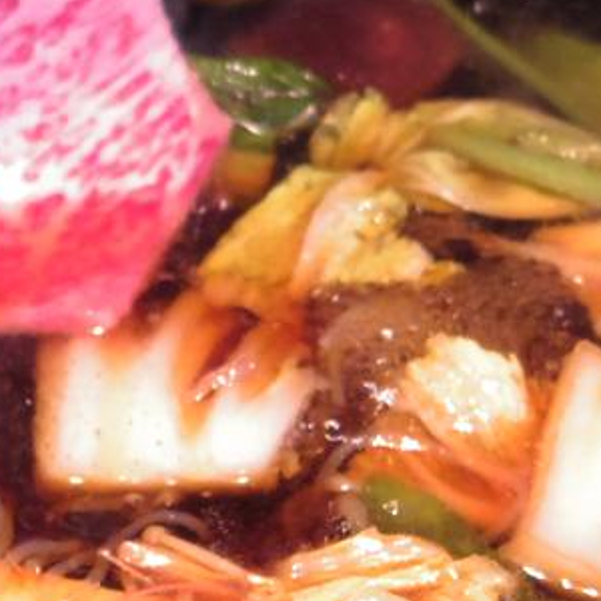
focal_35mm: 138
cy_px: 182
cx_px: -76
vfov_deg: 12.6
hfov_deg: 12.4
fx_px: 2711
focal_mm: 8.5
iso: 1250
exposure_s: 1/60
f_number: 1.9
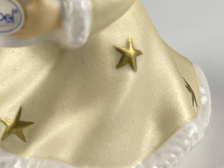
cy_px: -22
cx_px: 84
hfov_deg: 25.6
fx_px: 492
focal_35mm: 76
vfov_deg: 18.6
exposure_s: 1/212
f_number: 1.6
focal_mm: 5.1
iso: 32
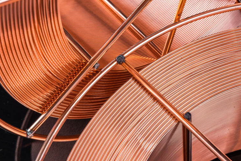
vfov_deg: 16.9
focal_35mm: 81
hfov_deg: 25.0
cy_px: 86
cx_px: 145
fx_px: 542
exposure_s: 1/160
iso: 200
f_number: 20
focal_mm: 60
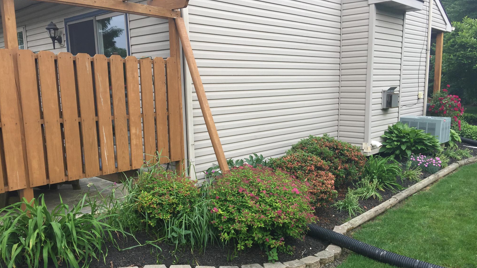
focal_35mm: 32
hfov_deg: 61.0
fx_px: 405
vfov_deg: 36.5
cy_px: 160
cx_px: 240
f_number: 2.2
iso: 32
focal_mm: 4.15
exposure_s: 1/363
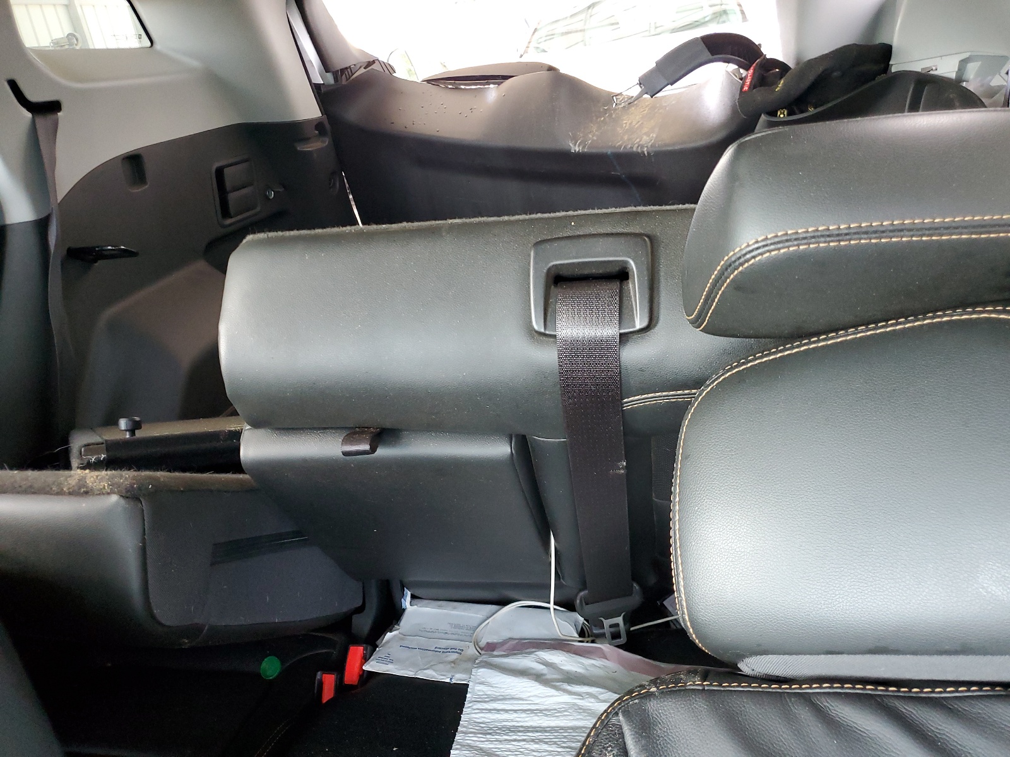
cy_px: 378
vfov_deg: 53.1
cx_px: 505
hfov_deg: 67.3
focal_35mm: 26
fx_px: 759
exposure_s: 1/60.2
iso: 265
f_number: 1.5
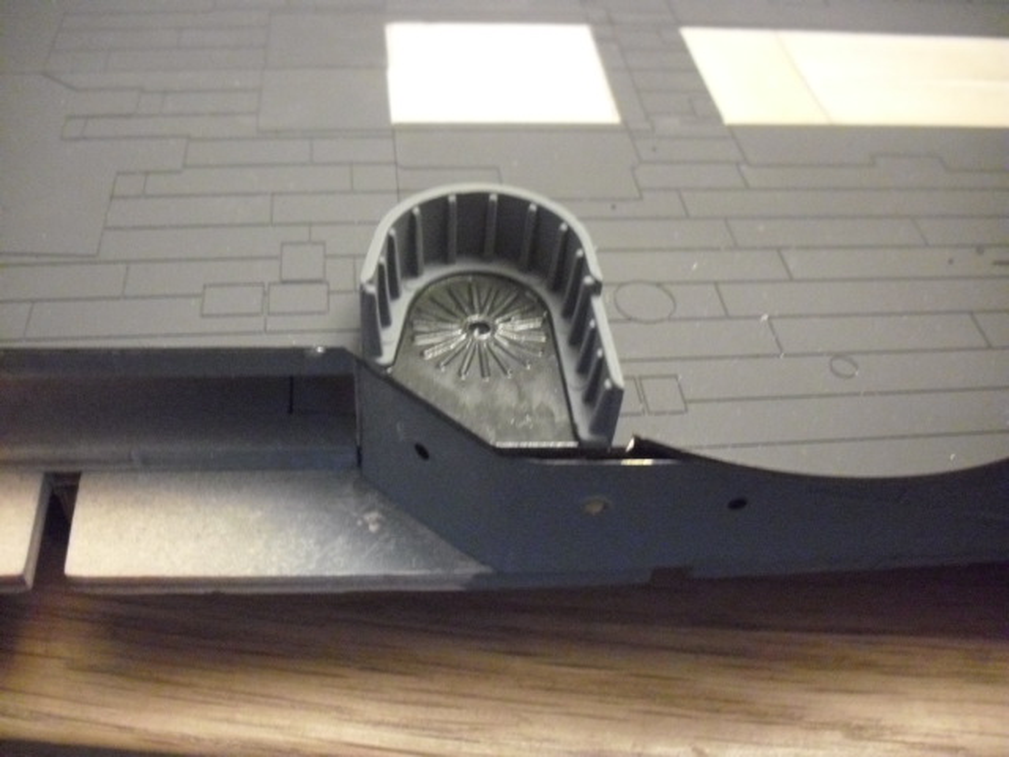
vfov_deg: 37.7
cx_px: 504
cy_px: 378
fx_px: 1108
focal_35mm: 38
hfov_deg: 49.0
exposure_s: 1/10
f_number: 2.8
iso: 800
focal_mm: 6.2
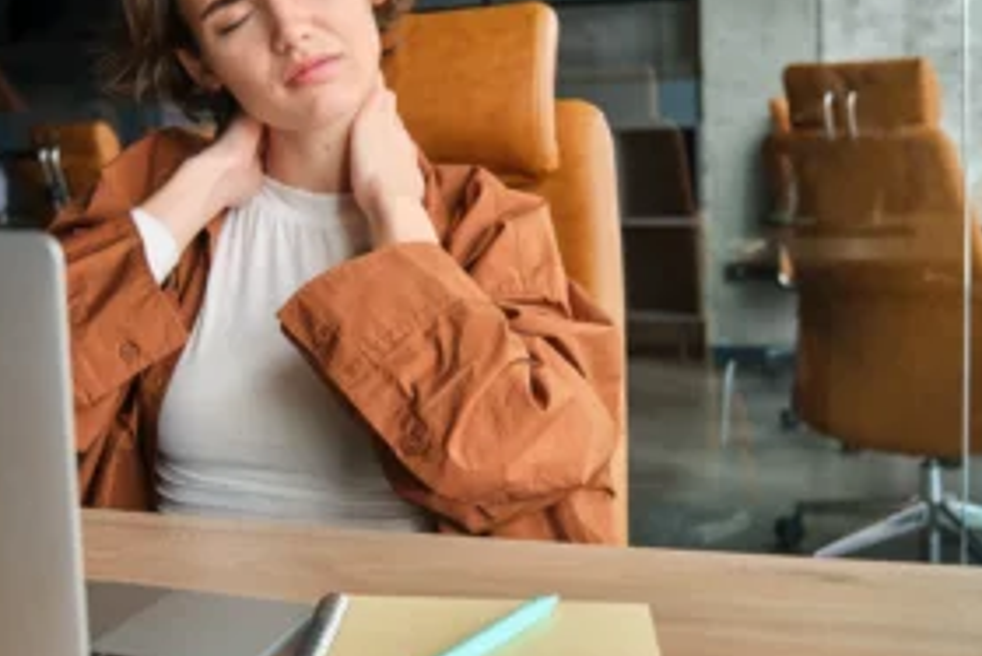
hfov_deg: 42.9
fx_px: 1228
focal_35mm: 45
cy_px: 239
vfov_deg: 29.8
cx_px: 319
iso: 160
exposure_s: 1/125
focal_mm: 20
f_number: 2.8
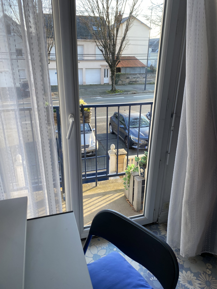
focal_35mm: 26
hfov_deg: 53.1
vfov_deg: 67.3
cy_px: 144
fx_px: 217
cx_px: 108
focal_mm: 4.25
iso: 50
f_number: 1.8
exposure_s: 1/122
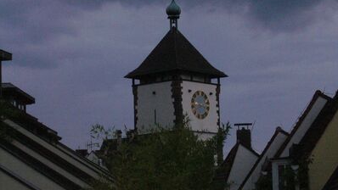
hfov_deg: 18.6
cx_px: 169
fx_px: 1031
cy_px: 100
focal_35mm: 115
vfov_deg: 10.5
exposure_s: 1/60
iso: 400
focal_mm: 17.4
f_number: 5
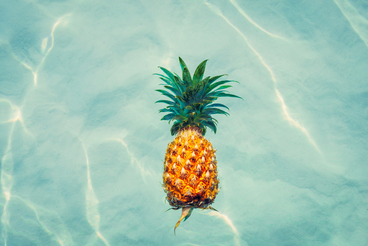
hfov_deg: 33.4
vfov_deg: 22.6
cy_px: 123
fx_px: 613
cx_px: 184
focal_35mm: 60
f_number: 11
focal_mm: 60
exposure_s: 1/200
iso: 100
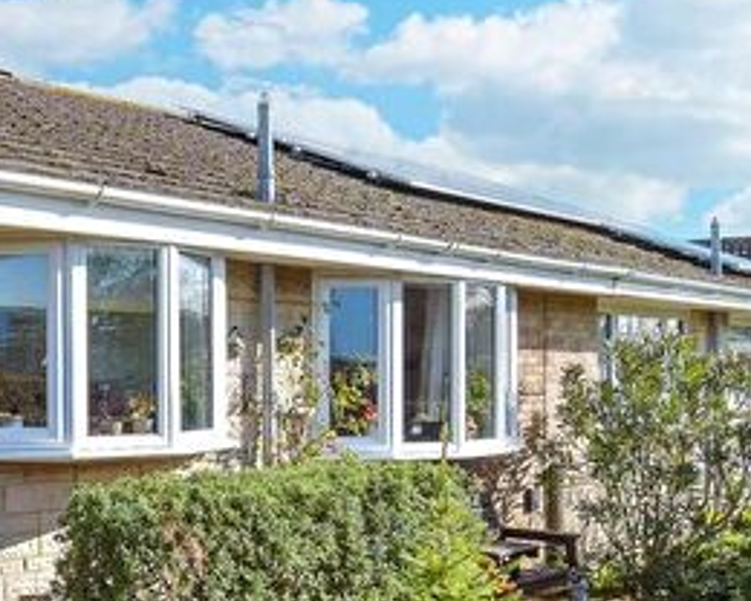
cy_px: 400
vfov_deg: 31.2
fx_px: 1067
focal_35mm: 48
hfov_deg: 37.5
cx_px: 156
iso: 500
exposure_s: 1/800
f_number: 8
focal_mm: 13
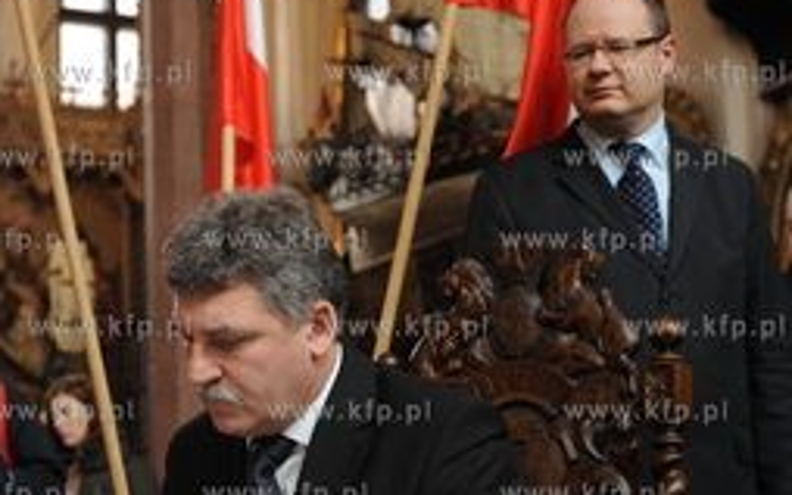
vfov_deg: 16.9
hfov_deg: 26.5
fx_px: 1663
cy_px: 367
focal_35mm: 77
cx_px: 218
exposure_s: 1/200
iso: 1600
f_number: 4
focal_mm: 48
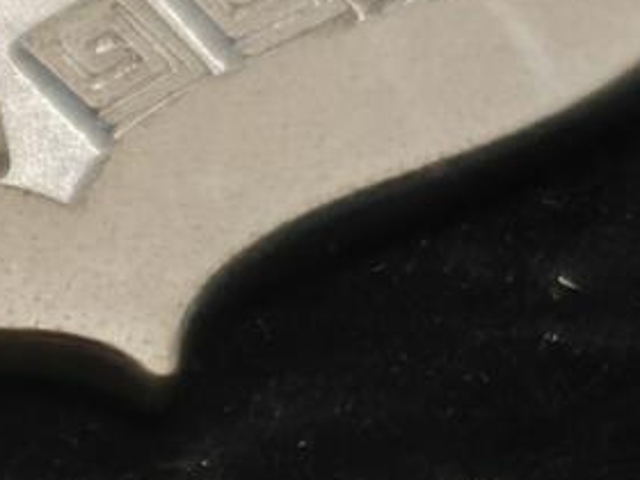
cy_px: 818
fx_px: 8782
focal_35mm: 475
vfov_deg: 3.1
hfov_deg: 4.1
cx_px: -809
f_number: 1.6
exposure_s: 1/100
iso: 100
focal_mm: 7.62
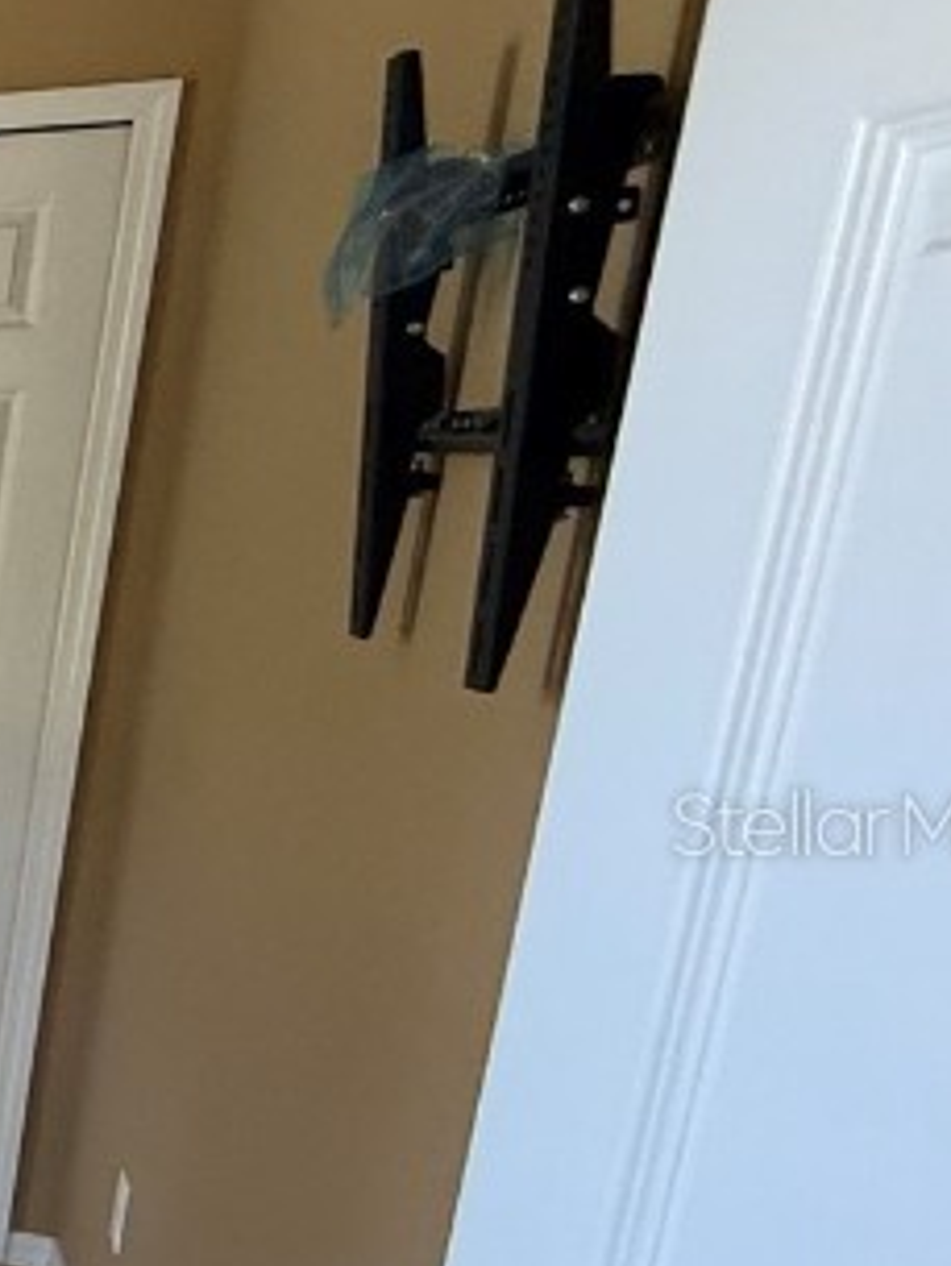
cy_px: 822
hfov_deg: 17.8
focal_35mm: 47
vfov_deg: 40.0
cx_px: -1063
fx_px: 1720
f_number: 2.2
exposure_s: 1/60
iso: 500
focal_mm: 2.22
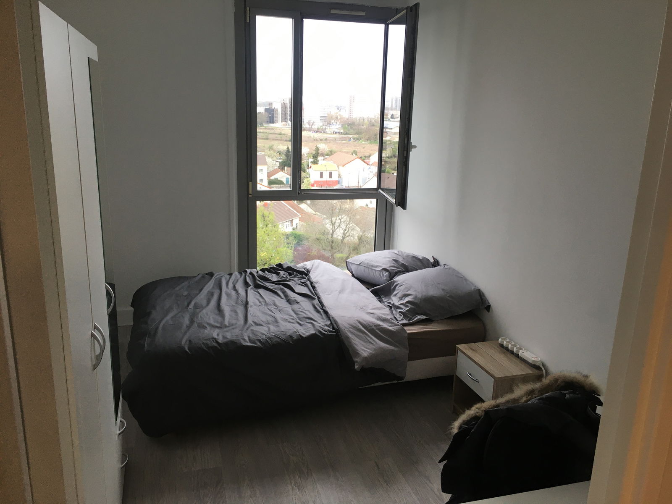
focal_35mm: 29
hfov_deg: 61.7
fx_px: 563
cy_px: 252
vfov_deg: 48.2
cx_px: 336
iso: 32
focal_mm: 4.15
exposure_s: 1/33
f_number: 2.2
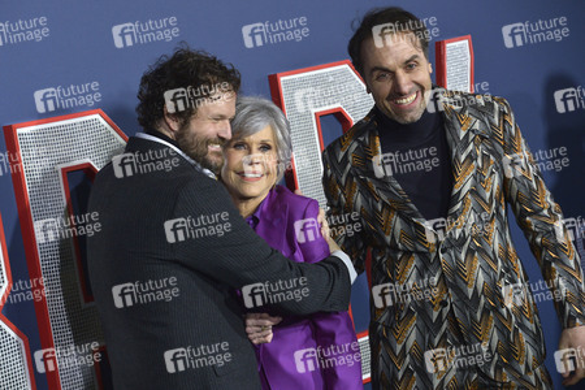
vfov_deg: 10.5
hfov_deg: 15.8
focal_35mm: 130
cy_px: 195
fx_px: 2112
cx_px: 292
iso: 2000
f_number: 6.3
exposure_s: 1/320
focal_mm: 130
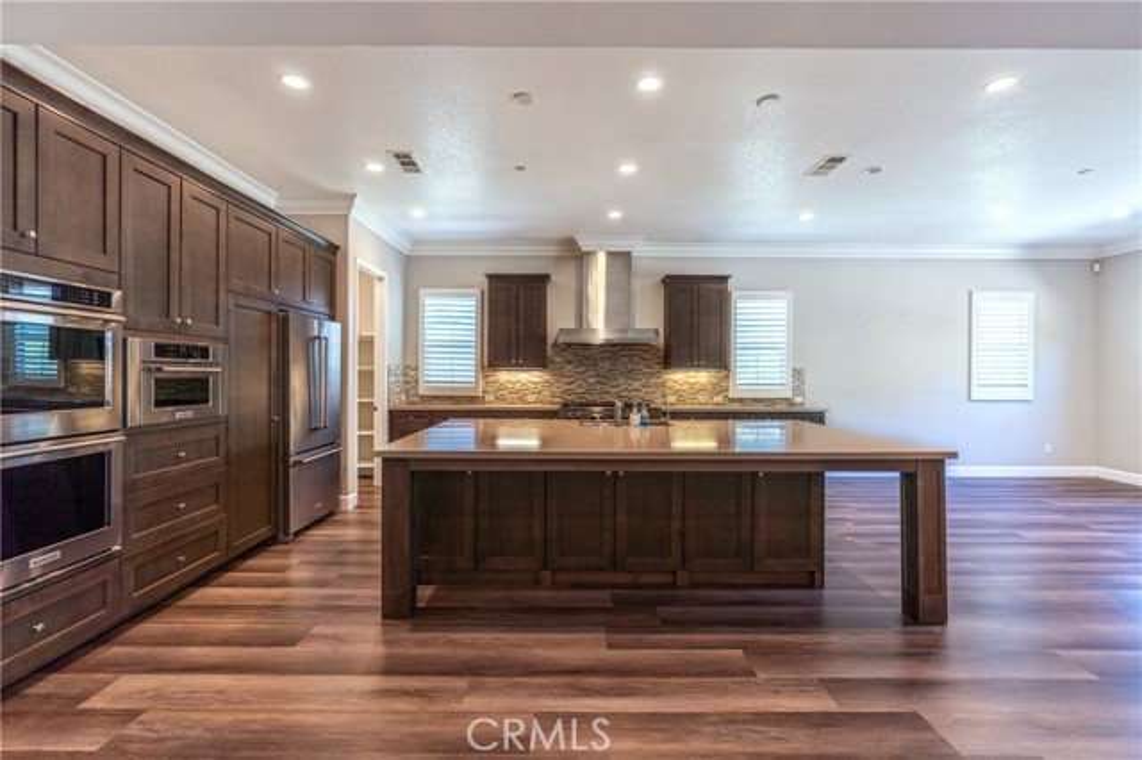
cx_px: 571
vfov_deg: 73.7
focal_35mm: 16
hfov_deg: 96.8
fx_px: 507
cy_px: 380
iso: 125
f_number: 3.5
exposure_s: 1/50
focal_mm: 16
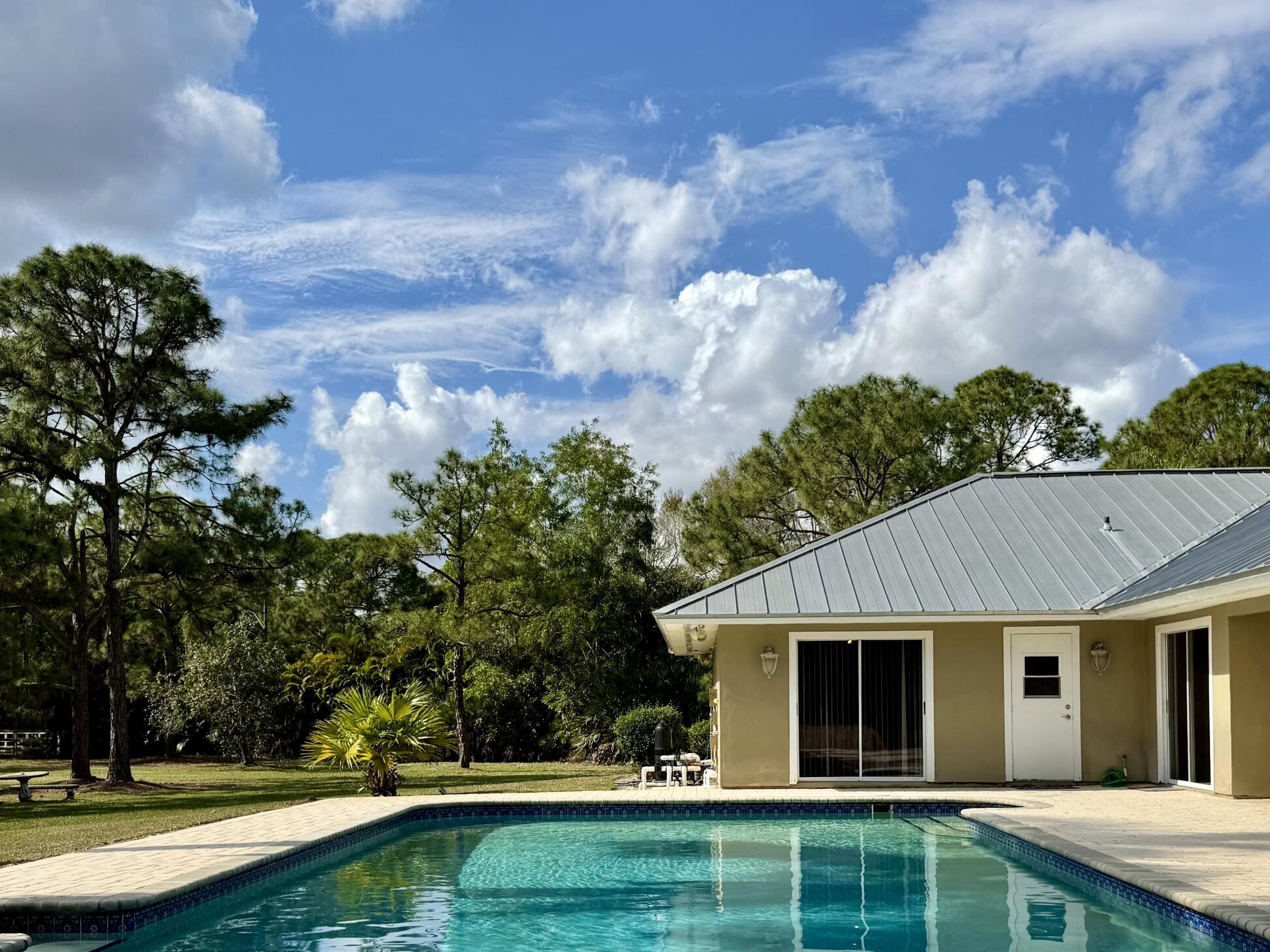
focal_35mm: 37
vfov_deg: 38.0
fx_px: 1357
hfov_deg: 50.1
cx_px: 660
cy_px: 675
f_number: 1.78
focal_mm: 6.76
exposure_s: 1/6173
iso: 80
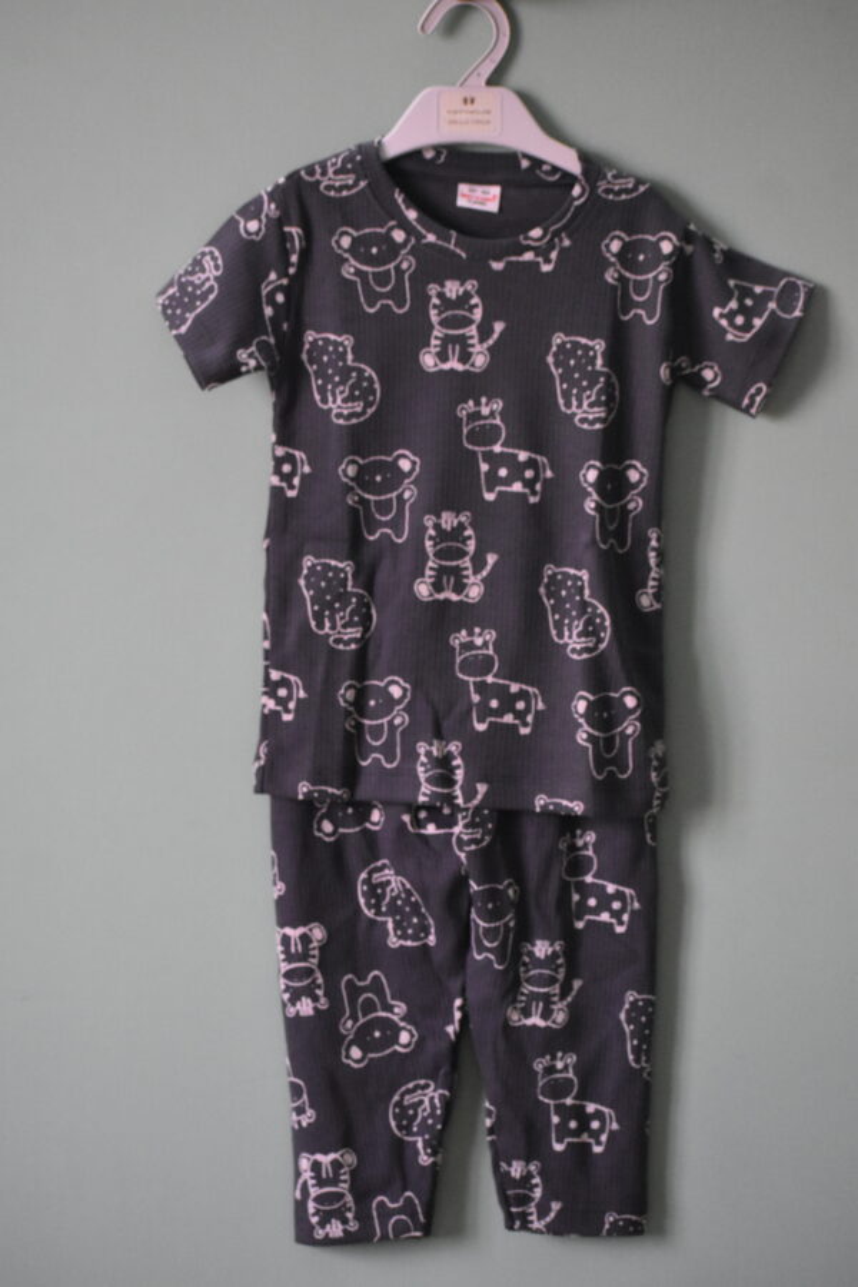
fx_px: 3861
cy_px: 644
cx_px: 429
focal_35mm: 108
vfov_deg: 18.9
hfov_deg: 12.7
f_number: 4.8
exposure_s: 1/250
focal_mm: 72
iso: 4000
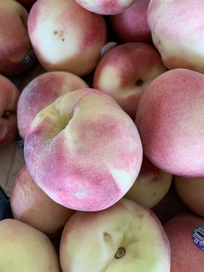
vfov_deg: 65.3
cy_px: 132
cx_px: 100
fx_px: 212
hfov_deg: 51.4
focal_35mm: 27
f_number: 1.8
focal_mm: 4.25
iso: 100
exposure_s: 1/61
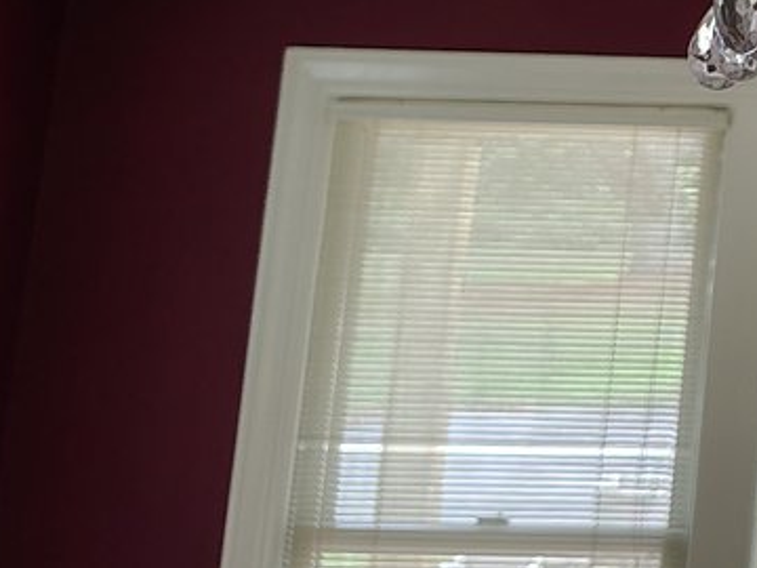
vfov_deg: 13.8
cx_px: 1332
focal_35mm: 101
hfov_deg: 16.5
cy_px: -264
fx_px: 2209
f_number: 1.8
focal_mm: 5.56
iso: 561
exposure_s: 1/120
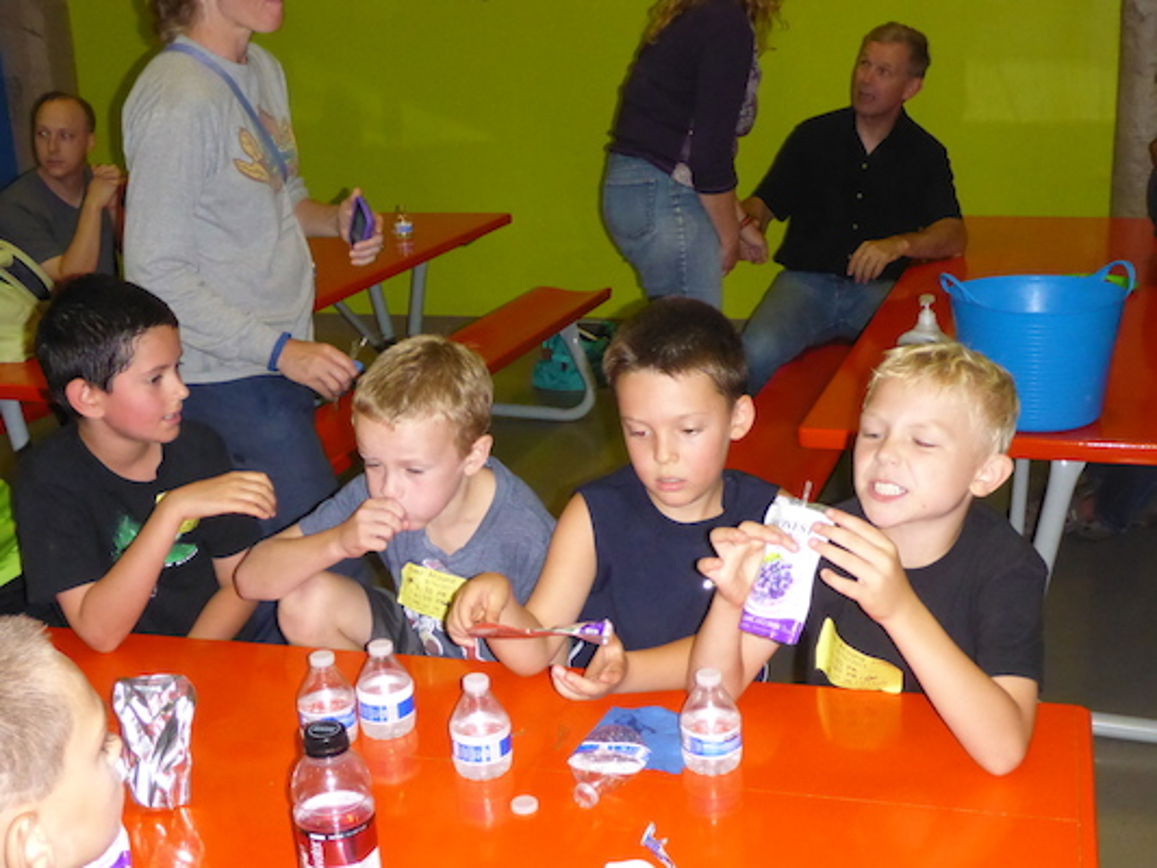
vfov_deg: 32.2
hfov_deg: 42.1
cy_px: 434
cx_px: 578
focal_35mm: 45
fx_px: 1504
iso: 1000
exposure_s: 1/125
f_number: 4.3
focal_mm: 7.8
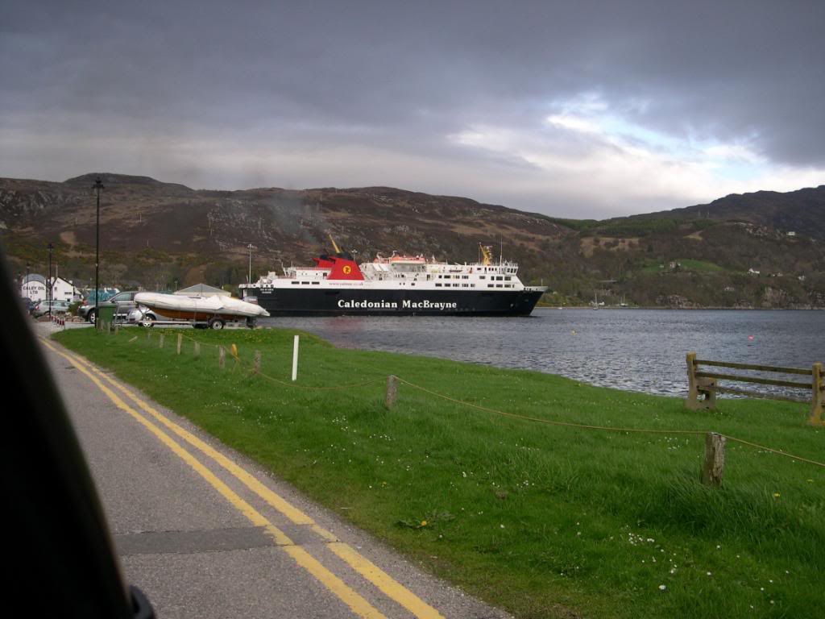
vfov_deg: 37.7
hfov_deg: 49.0
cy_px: 310
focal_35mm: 38
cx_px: 412
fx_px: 906
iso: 100
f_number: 2.8
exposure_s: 1/498
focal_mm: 8
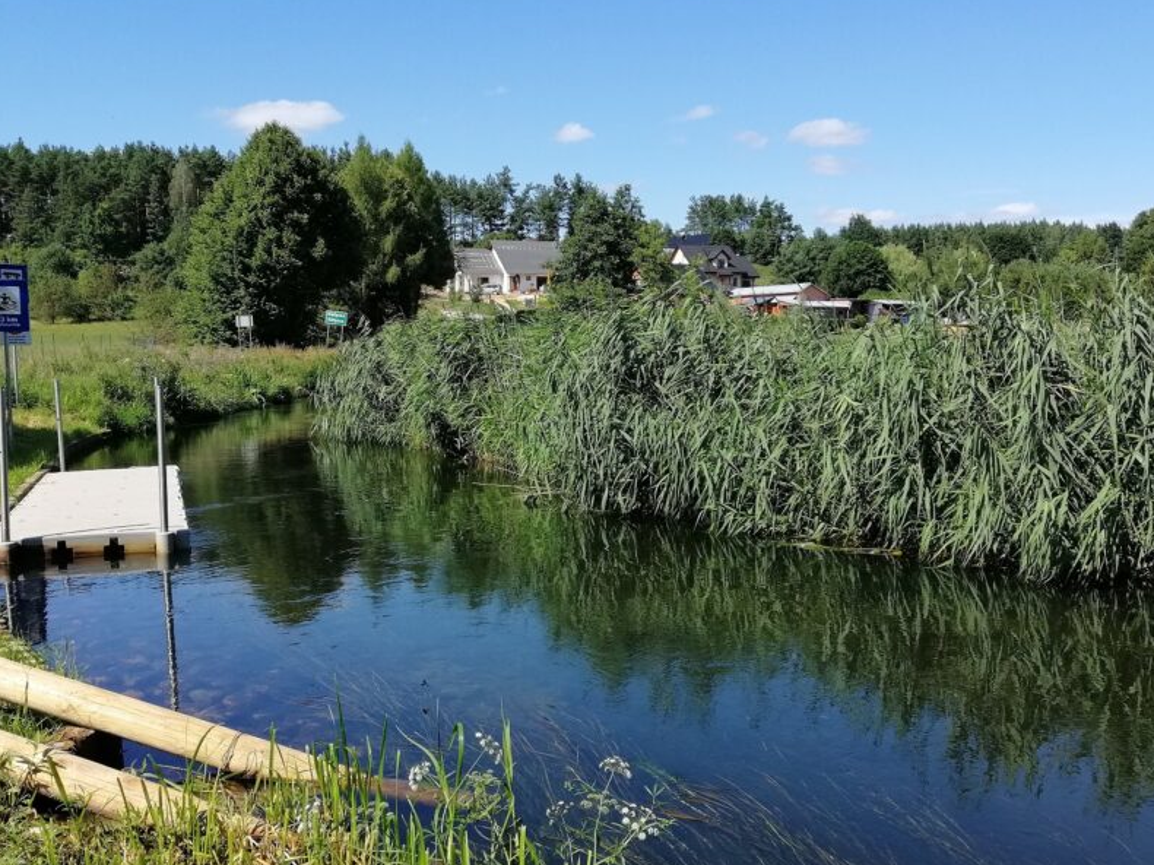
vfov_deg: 40.6
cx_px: 570
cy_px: 472
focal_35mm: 35
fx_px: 1166
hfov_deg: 52.6
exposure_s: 1/1241
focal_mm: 3.95
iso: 50
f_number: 1.8
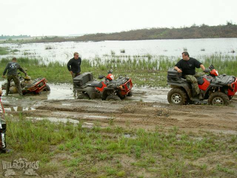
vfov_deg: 36.8
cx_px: 118
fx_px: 267
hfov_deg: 47.9
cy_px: 89
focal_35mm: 39
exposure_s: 1/100
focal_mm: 8
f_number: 4.7
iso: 50
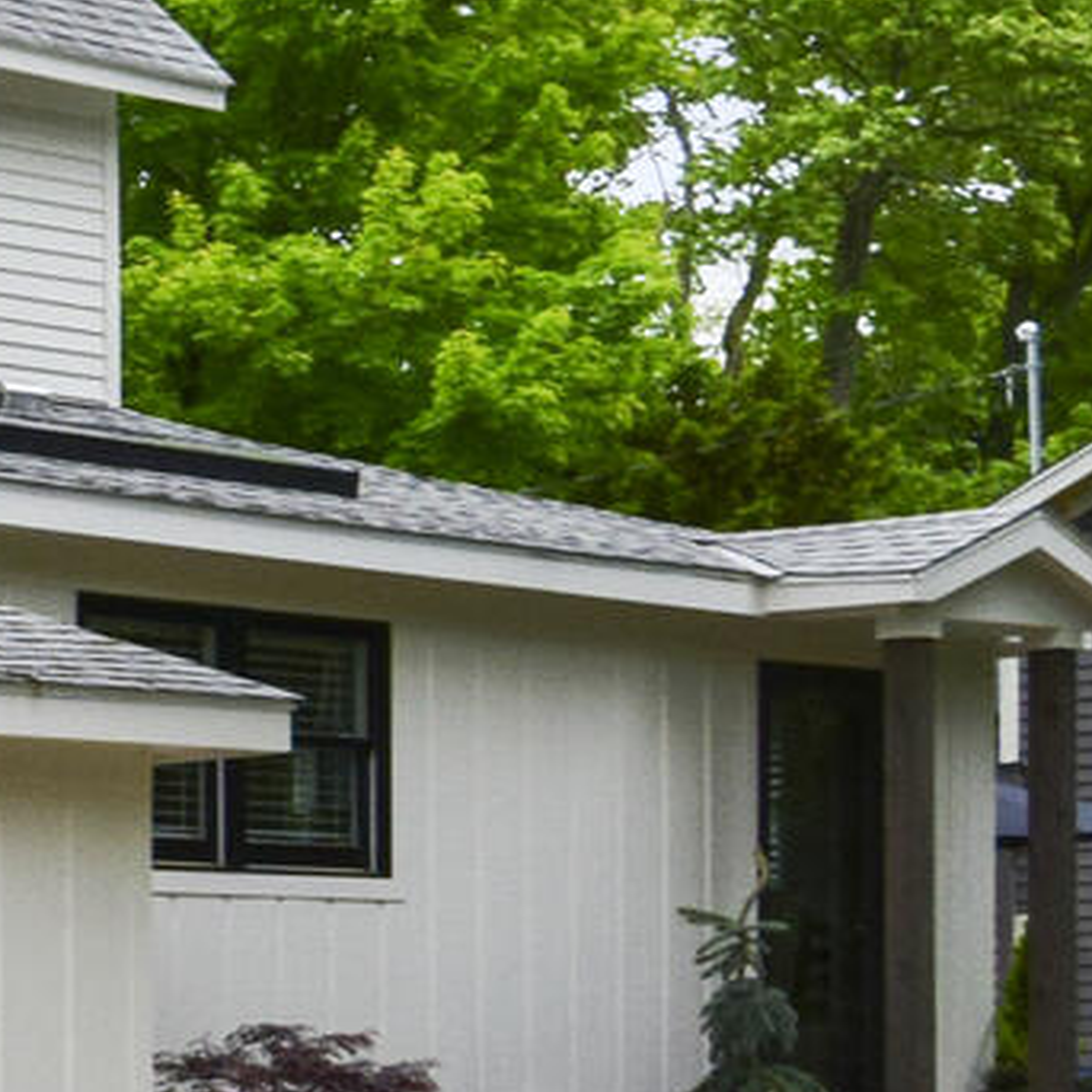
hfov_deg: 16.8
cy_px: 776
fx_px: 3069
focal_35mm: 86
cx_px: -862
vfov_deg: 20.1
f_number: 10
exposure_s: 1/250
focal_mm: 12
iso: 400
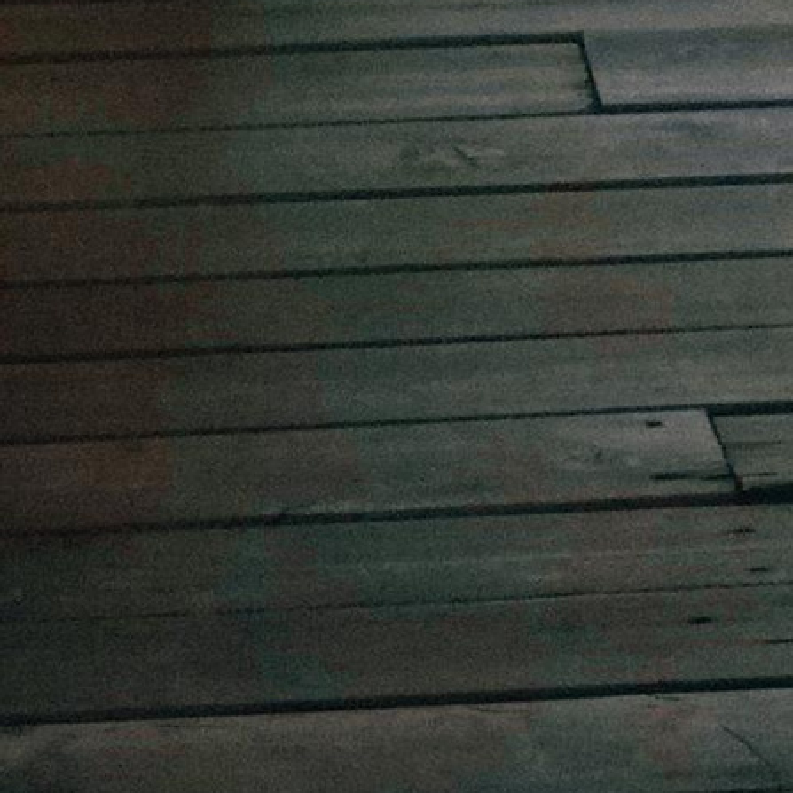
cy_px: -2308
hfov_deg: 4.7
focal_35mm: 365
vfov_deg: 4.4
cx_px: 1817
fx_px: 9460
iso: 800
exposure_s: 1/320
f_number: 13
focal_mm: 50
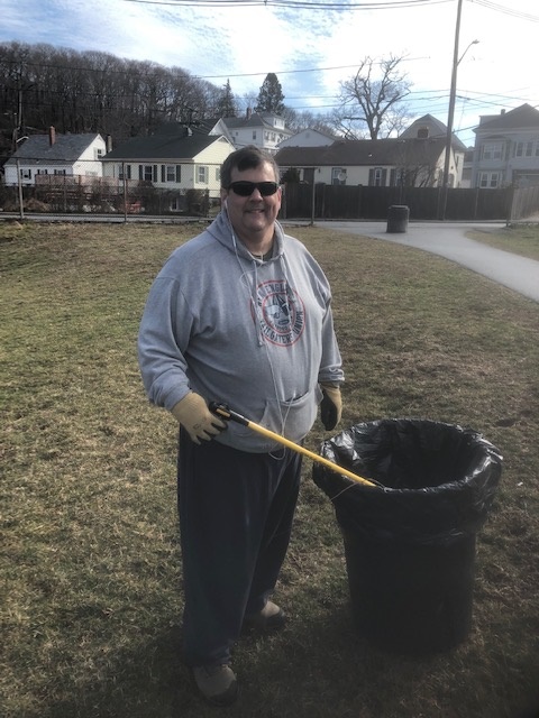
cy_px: 359
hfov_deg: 49.7
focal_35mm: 28
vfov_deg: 63.4
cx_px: 270
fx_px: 581
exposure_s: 1/1066
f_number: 1.8
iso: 20
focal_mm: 3.99
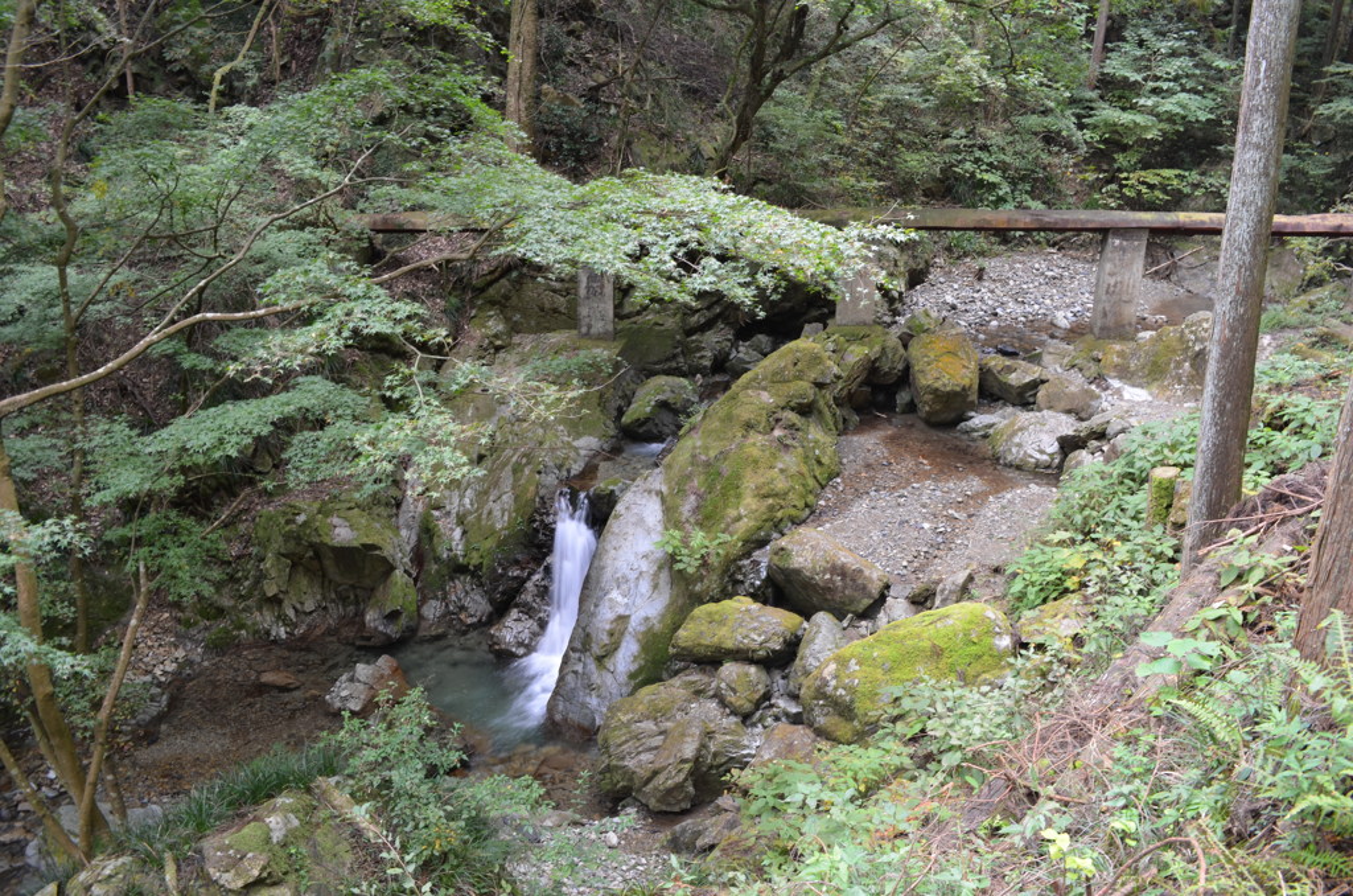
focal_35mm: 27
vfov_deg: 47.7
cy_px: 448
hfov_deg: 67.5
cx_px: 676
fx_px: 1013
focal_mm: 18
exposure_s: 1/2.5
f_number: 8
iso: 100
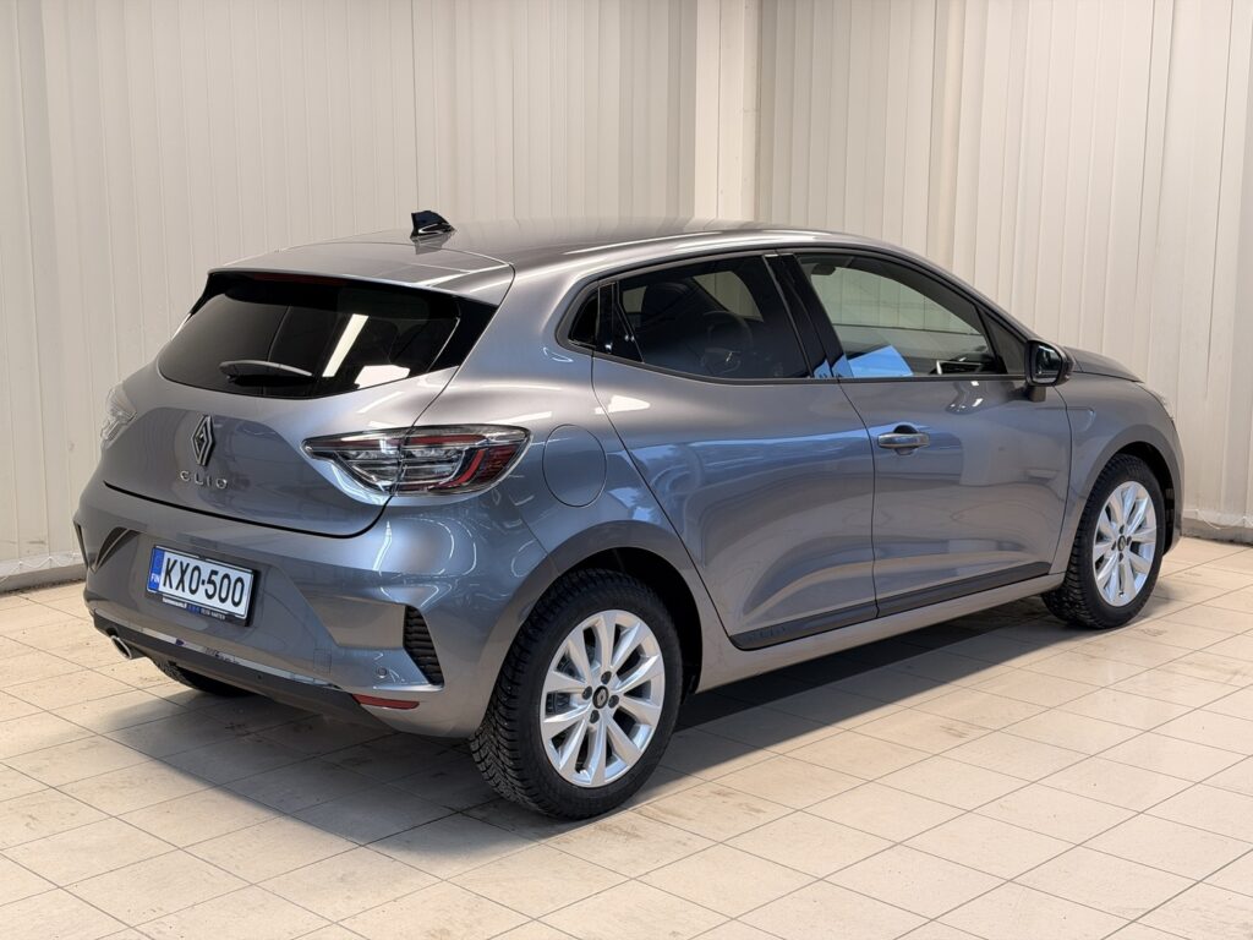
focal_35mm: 48
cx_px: 626
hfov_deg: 39.7
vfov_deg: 30.3
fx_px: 1737
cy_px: 470
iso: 64
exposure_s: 1/50
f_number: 1.78
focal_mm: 6.76
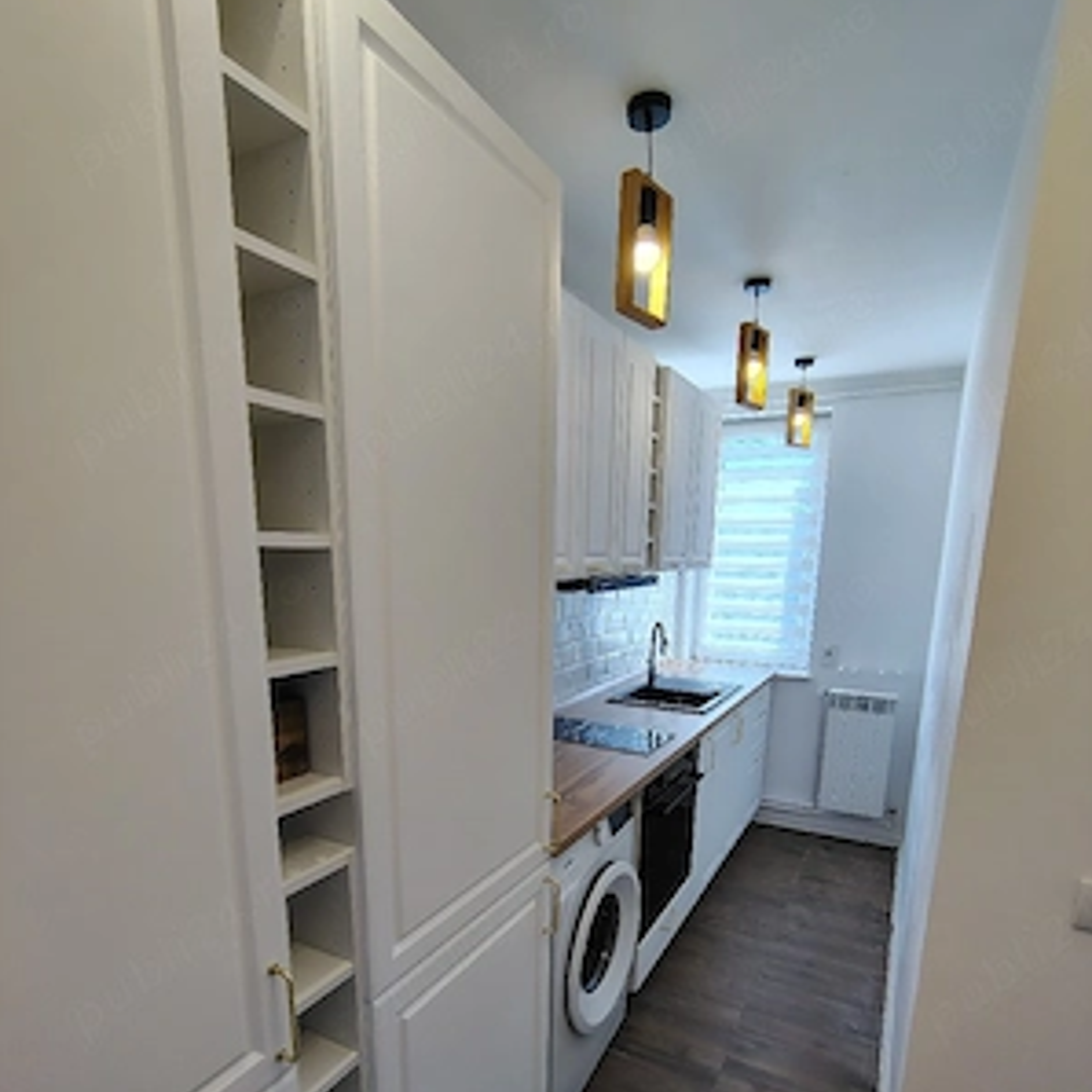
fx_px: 678
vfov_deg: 75.9
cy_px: 704
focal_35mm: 19
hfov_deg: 77.7
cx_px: 546
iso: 100
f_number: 2.2
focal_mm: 2.13
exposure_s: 1/122
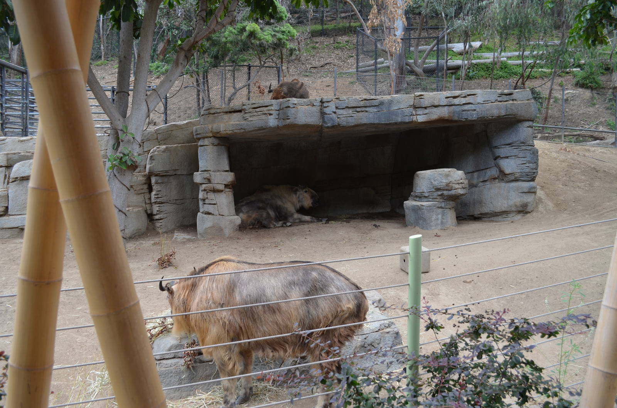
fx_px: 513
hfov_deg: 62.0
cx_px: 308
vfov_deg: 43.4
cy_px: 204
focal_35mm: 30
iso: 220
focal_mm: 20
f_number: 5.6
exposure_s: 1/125
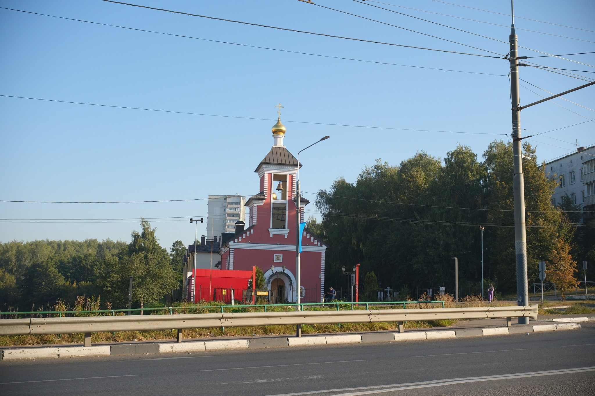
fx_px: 678
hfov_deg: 47.4
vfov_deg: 32.6
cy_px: 198
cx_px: 298
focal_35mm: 41
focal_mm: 27
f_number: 5.6
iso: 640
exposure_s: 1/1300
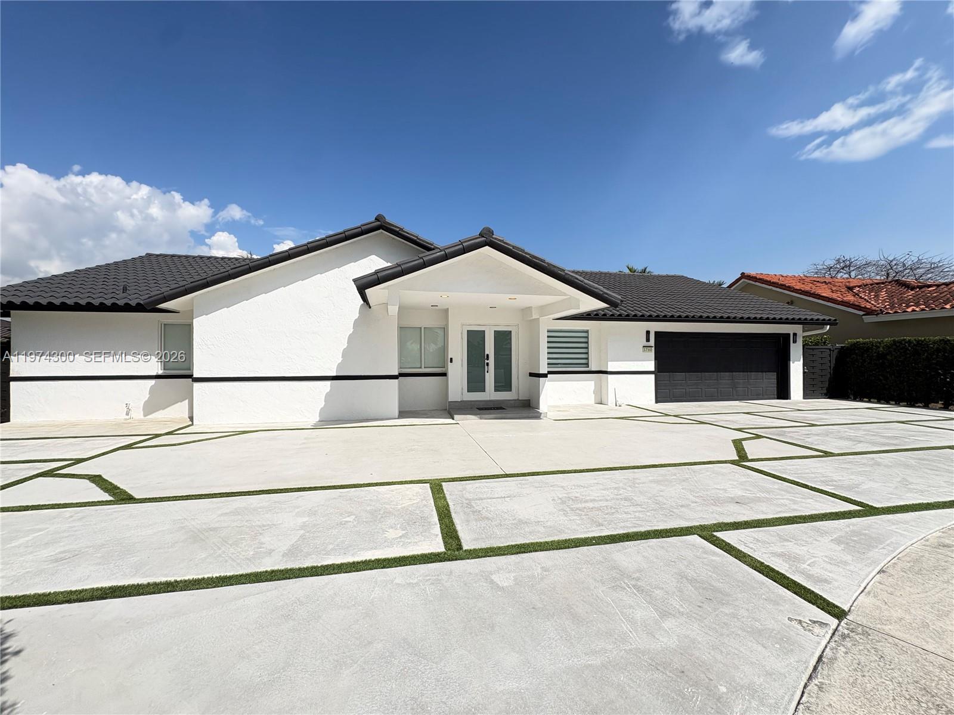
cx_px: 477
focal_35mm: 14
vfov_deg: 85.7
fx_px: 386
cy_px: 358
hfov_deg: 102.1
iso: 50
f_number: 2.2
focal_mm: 2.22
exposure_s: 1/2494
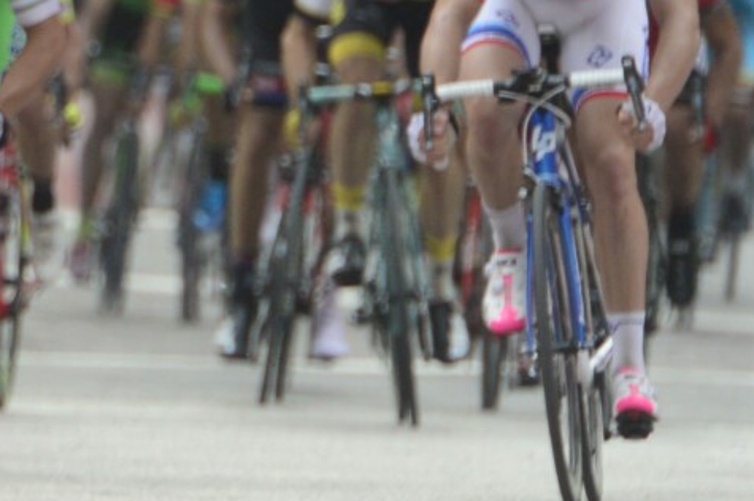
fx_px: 28171
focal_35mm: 1346
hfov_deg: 1.5
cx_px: -346
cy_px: 17
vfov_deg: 1.0
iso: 2000
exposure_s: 1/1000
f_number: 8
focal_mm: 400
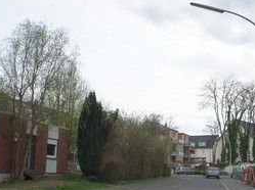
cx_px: 194
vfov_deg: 29.9
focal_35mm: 48
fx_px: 353
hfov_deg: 38.6
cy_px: 130
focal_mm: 18
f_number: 7.1
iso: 200
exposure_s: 1/250
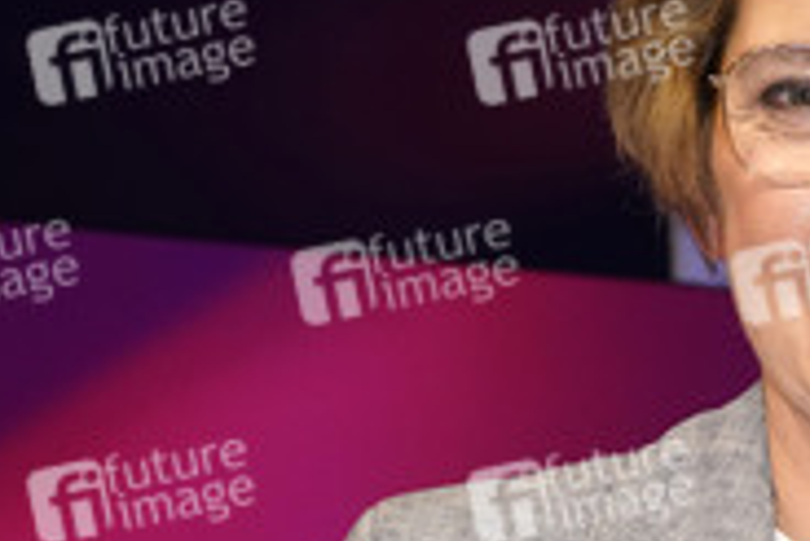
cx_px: 905
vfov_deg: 14.7
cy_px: 383
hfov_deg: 20.8
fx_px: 2094
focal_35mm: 93
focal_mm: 38
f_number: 5.6
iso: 2000
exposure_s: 1/160
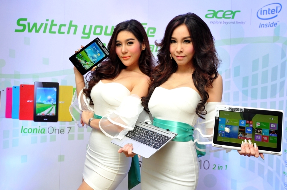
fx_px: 279
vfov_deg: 37.7
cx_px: 144
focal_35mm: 35
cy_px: 95
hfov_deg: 54.5
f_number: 6.3
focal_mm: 35
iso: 800
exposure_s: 1/80
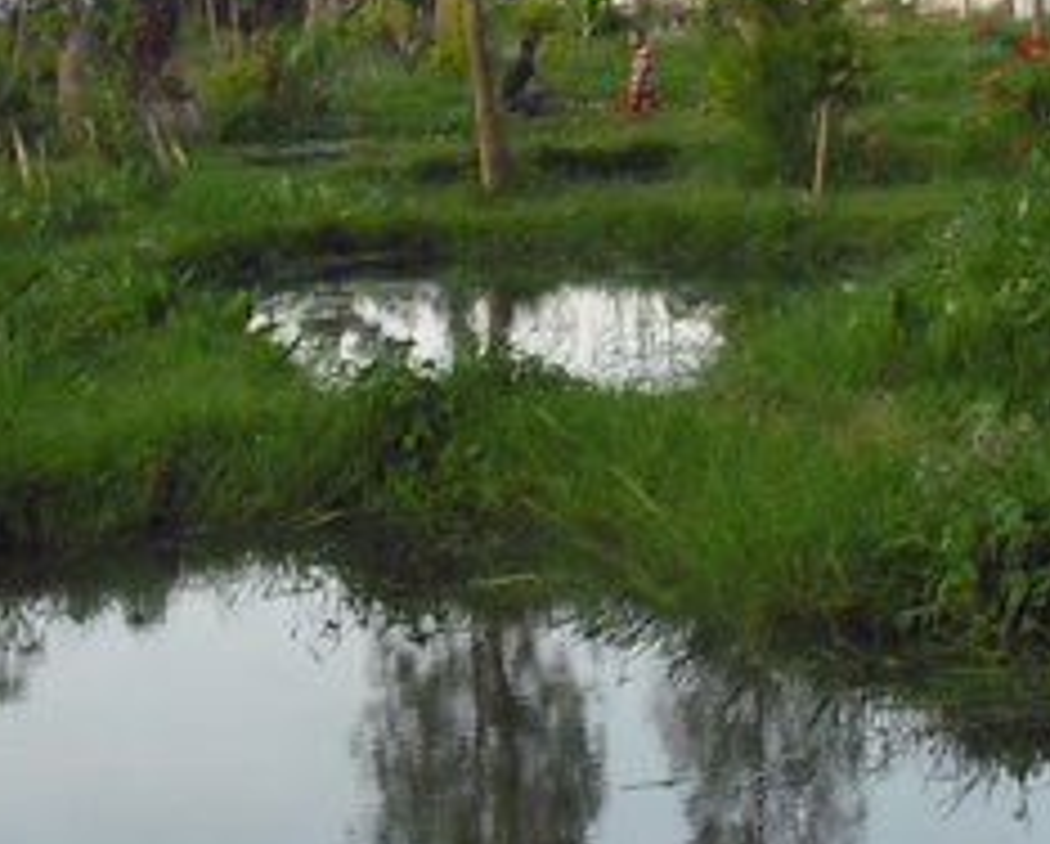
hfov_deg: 11.9
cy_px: 507
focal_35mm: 162
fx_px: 5043
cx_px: 601
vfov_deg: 9.6
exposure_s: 1/250
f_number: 2.8
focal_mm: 6.2
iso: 100
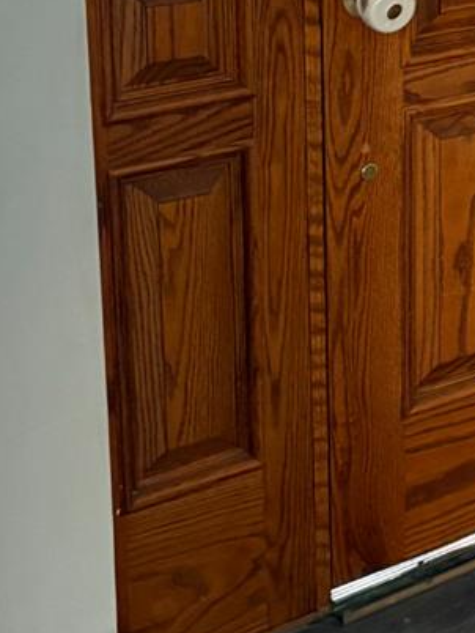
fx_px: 1773
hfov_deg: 13.9
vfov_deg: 19.6
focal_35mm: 97
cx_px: 805
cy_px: -10
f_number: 1.6
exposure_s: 1/60
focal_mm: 5.96
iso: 500
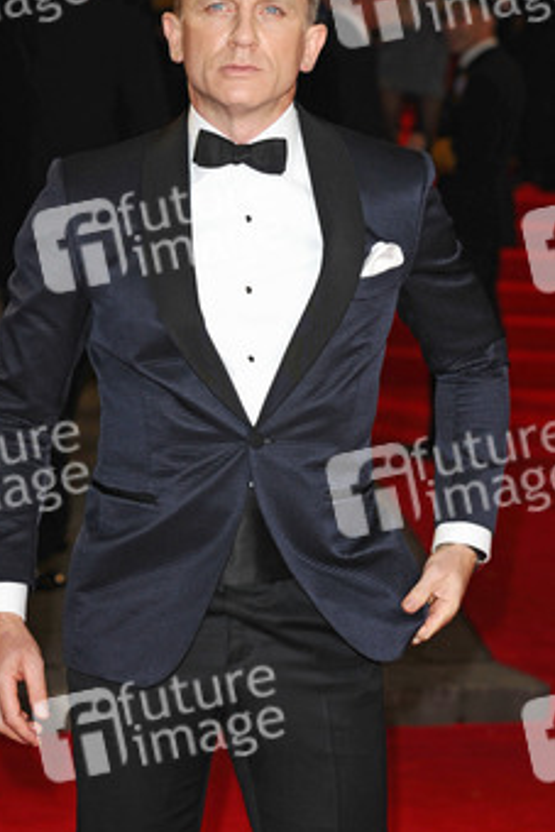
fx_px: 3257
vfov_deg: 14.5
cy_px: 357
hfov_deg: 9.7
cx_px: 231
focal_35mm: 141
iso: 320
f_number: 4.5
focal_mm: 80
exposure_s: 1/200
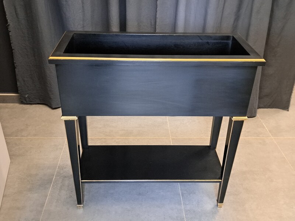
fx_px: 205
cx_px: 148
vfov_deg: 56.8
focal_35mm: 24
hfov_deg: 71.6
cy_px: 110
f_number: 1.8
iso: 1000
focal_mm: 5.23
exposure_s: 1/20
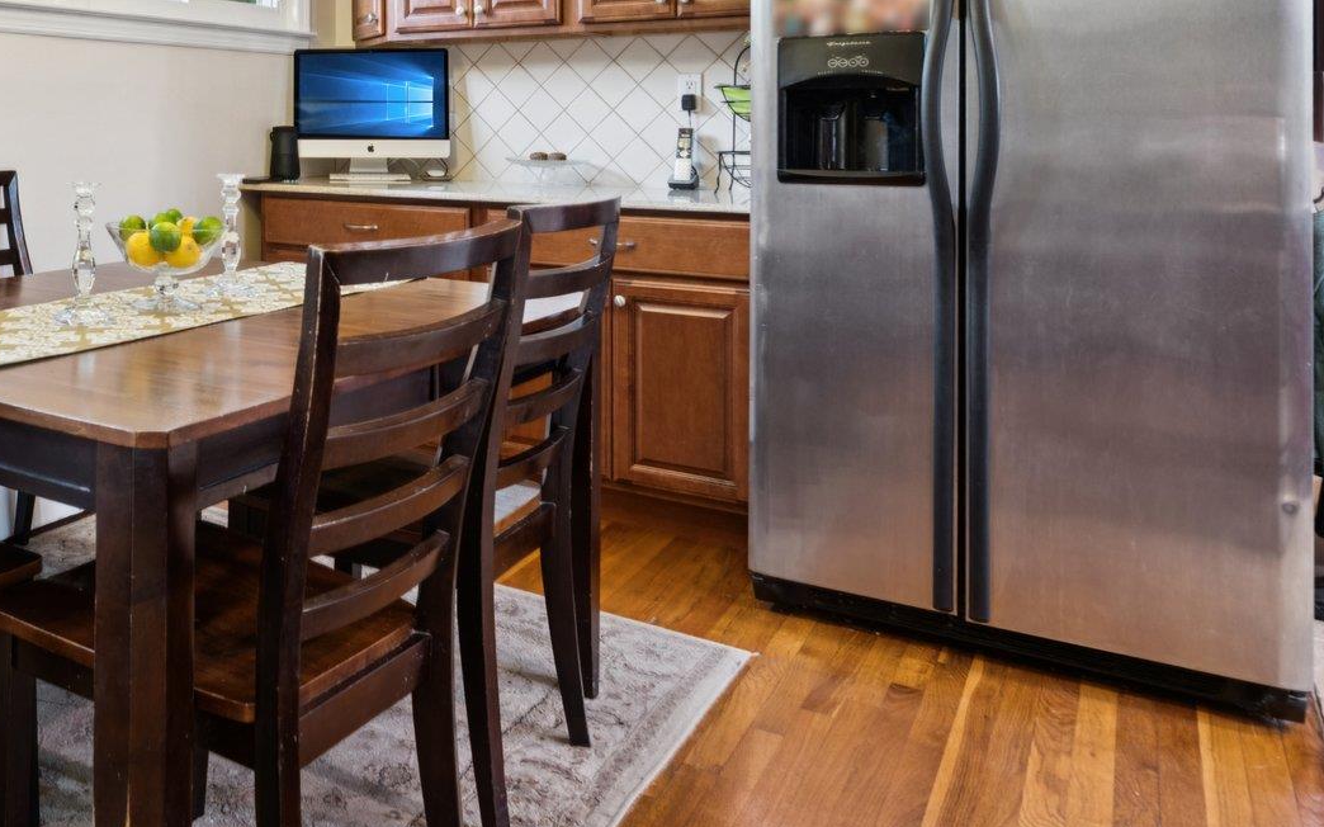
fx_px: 1154
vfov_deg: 37.6
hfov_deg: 52.8
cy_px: 134
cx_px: 147
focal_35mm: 32
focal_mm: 16
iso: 320
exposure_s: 1/2
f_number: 9
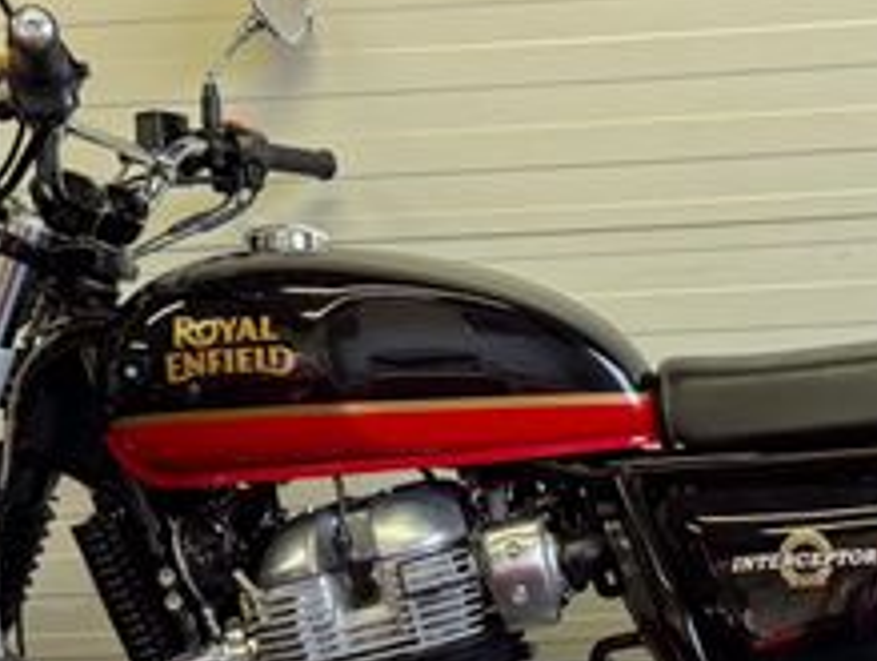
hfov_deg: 27.5
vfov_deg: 20.9
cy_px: 513
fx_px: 1776
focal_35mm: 70
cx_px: 621
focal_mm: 6.76
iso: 125
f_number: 1.78
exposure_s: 1/100
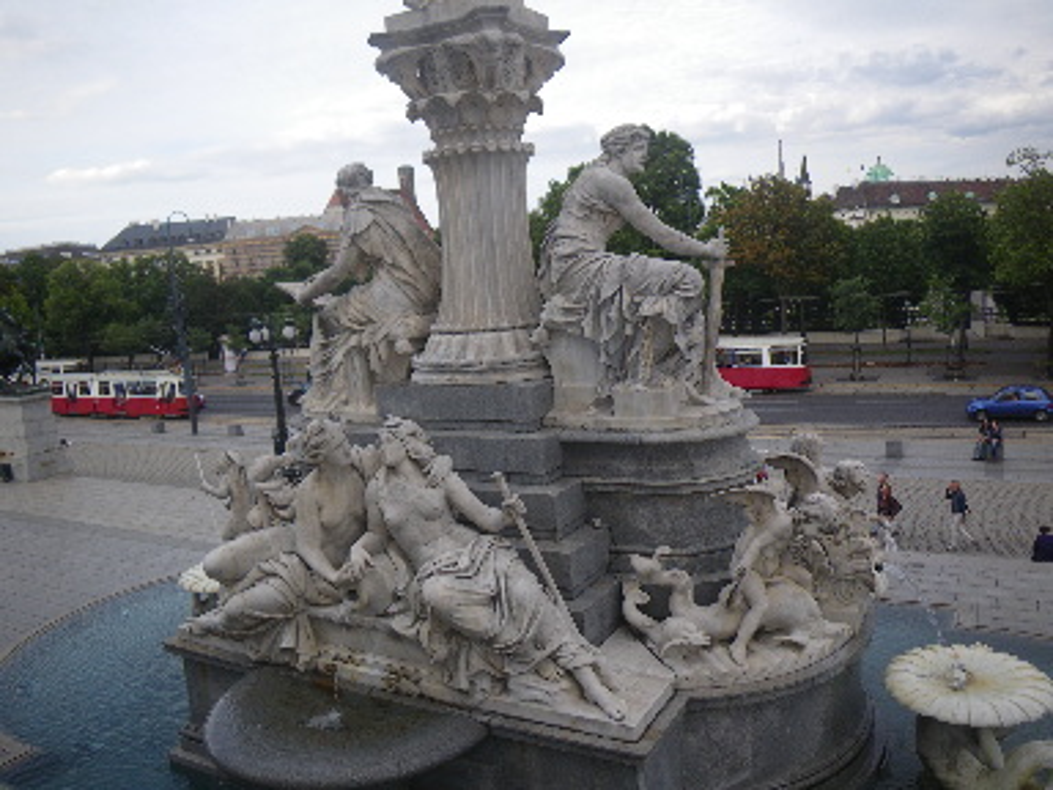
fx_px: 852
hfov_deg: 63.4
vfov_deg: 49.7
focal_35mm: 28
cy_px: 395
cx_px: 526
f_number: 3.5
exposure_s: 1/200
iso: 50
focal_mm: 5
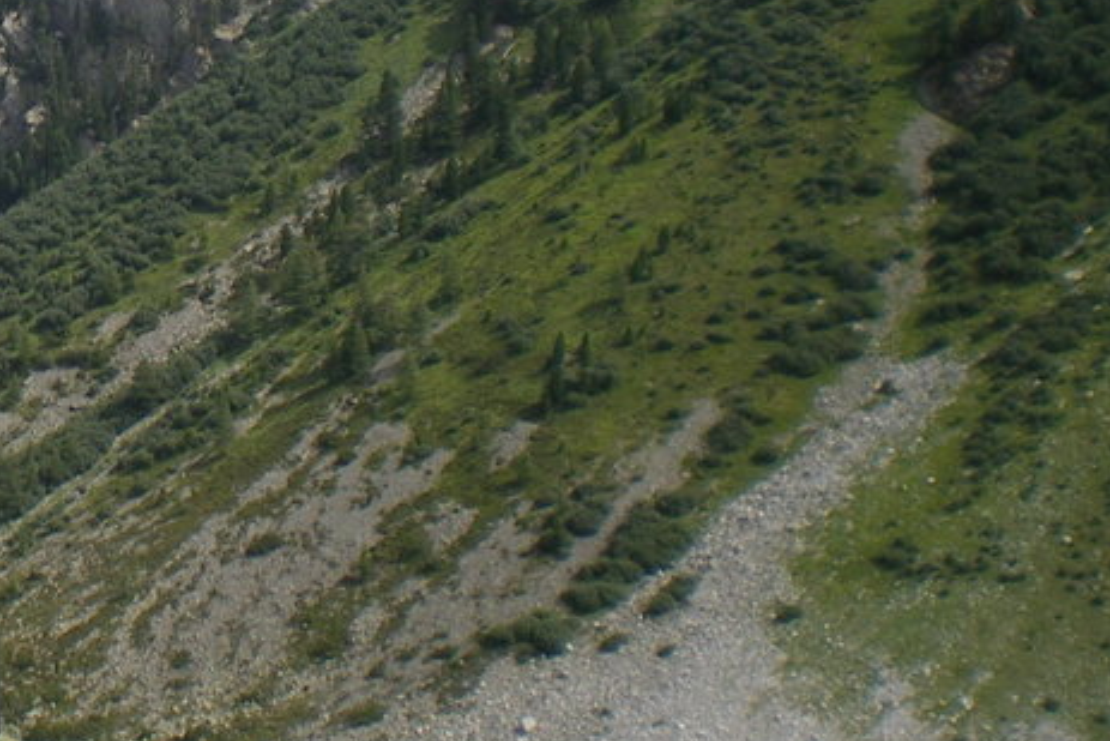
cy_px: 48
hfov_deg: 19.7
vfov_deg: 14.0
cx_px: -230
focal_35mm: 97
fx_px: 2992
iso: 50
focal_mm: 6.3
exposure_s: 1/320
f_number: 4.6
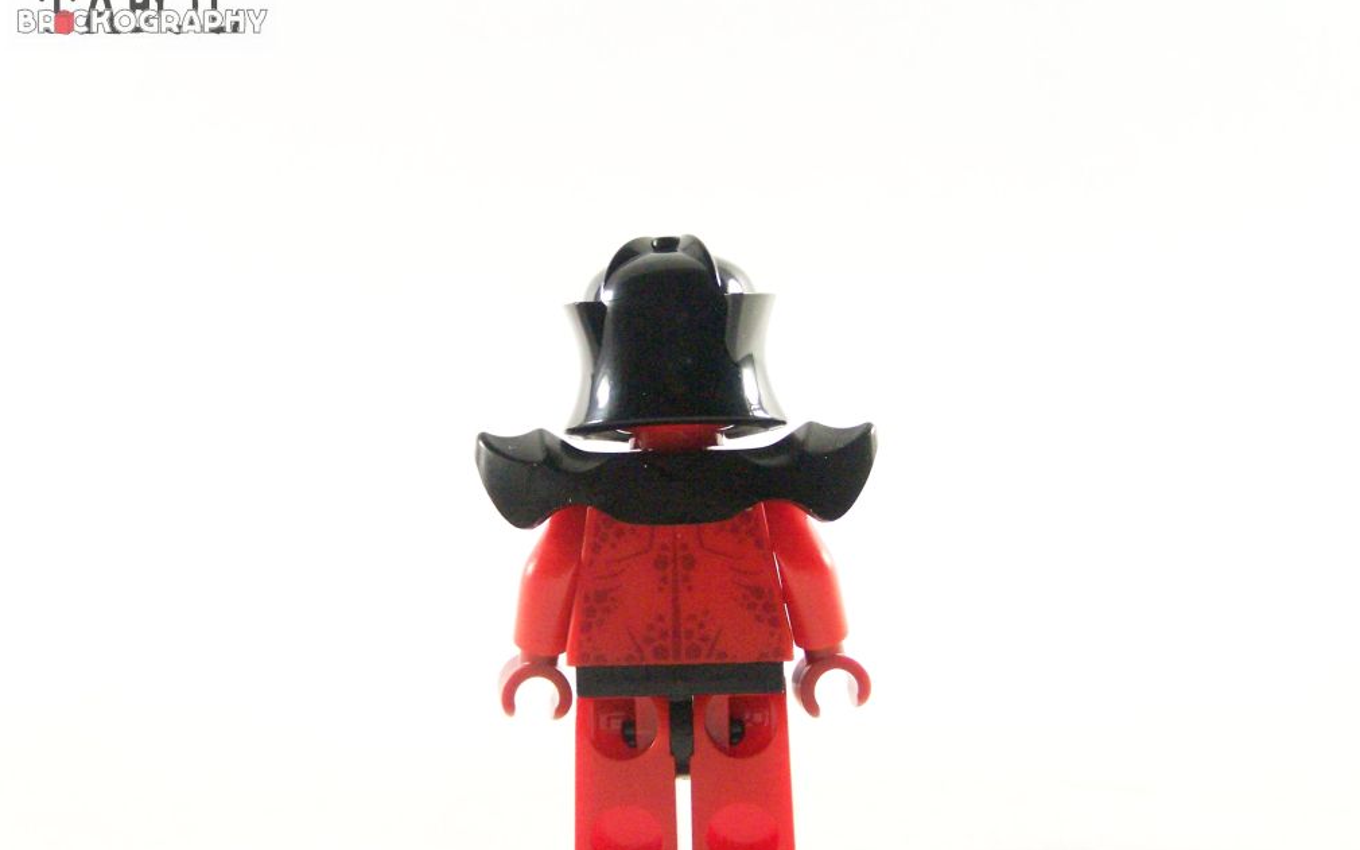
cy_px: 467
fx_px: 2668
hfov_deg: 28.6
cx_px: 683
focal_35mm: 72
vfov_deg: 18.1
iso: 400
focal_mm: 11.1
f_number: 3.2
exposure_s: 1/60
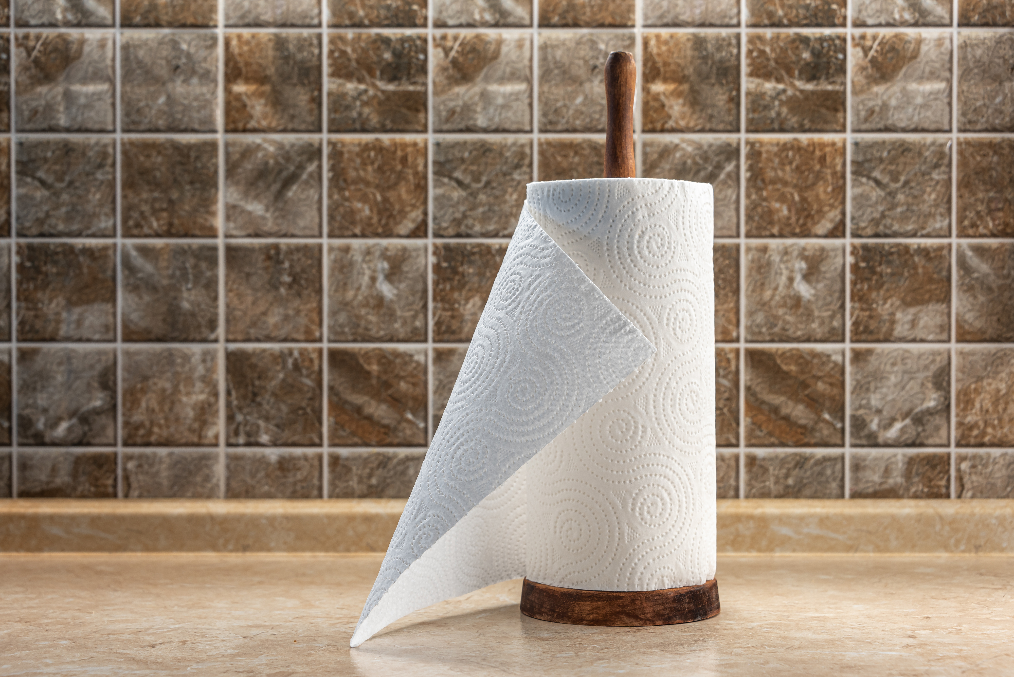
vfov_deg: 20.9
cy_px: 338
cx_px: 507
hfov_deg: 30.9
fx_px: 1832
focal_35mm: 65
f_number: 8
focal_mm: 65
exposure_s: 1/8
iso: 100
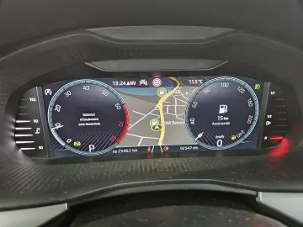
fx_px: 201
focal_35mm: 23
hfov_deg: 73.9
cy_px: 114
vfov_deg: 58.9
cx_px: 152
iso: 320
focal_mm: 6.3
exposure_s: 1/33.6
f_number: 1.7
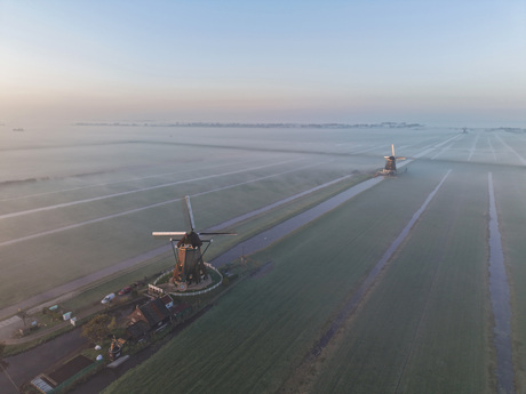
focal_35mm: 24
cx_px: 263
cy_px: 197
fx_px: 365
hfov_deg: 71.6
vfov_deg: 56.8
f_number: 1.8
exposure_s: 1/400
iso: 100
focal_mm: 8.67
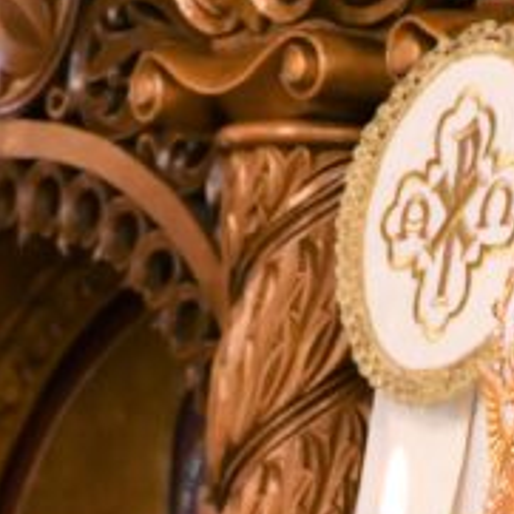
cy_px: 930
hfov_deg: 2.9
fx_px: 10281
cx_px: 358
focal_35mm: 612
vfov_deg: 2.9
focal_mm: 85
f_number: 5.3
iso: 3200
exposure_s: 1/125
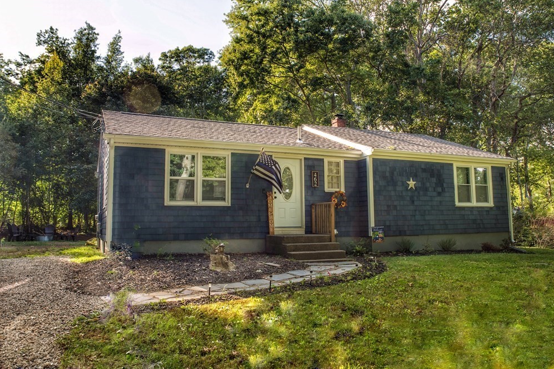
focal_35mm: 30
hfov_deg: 61.9
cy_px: 180
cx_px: 284
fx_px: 462
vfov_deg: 43.6
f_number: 5
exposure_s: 1/400
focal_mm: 29
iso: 250
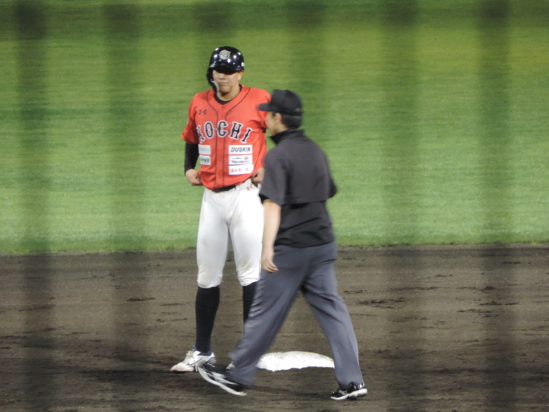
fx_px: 11895
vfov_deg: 2.0
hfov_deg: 2.6
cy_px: 206
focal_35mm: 750
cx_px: 274
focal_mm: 133.7
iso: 800
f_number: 5.1
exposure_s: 1/40
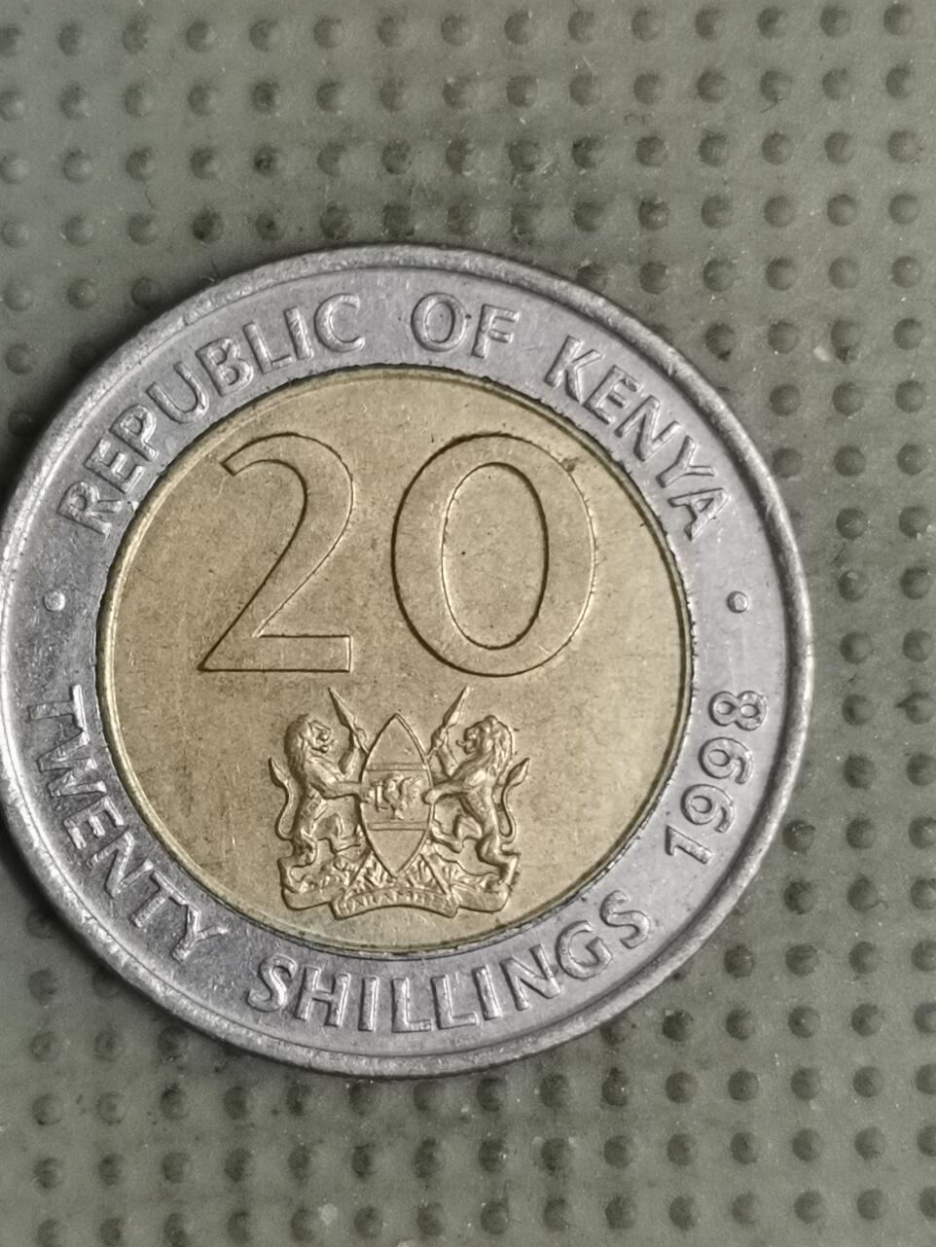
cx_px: 345
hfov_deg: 20.1
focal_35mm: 73
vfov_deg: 26.7
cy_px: 649
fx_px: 2631
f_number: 1.8
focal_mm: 4.75
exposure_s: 1/30
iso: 320
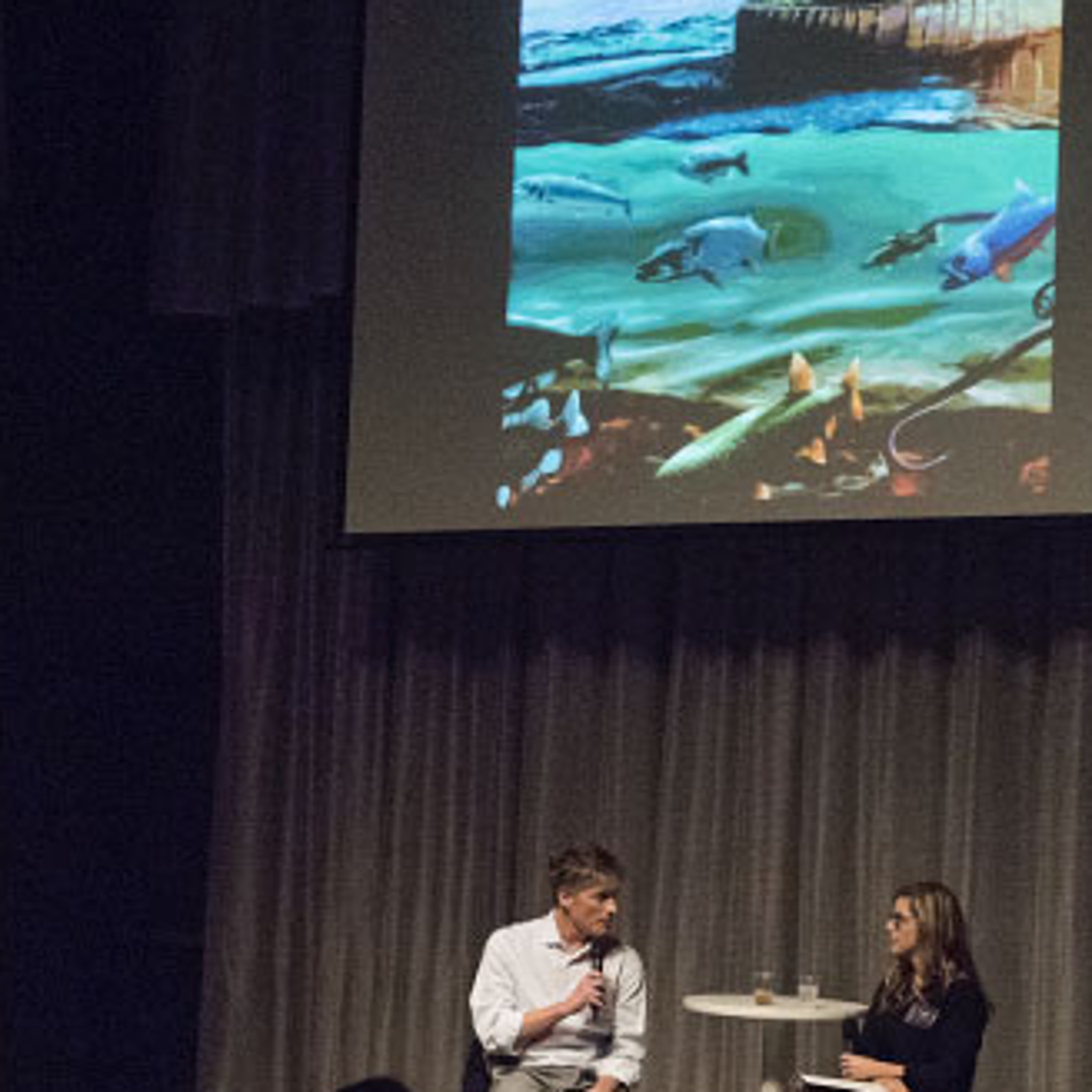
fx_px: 2356
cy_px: 663
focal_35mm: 66
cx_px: 706
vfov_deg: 26.0
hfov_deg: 26.0
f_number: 6.3
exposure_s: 1/640
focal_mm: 34
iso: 12800
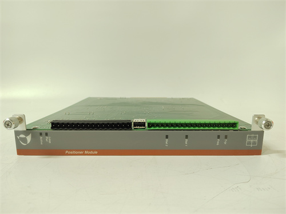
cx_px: 143
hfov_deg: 73.9
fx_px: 190
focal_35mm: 23
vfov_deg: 58.9
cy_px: 107
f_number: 1.9
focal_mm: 5.52
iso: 1484
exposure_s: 1/50
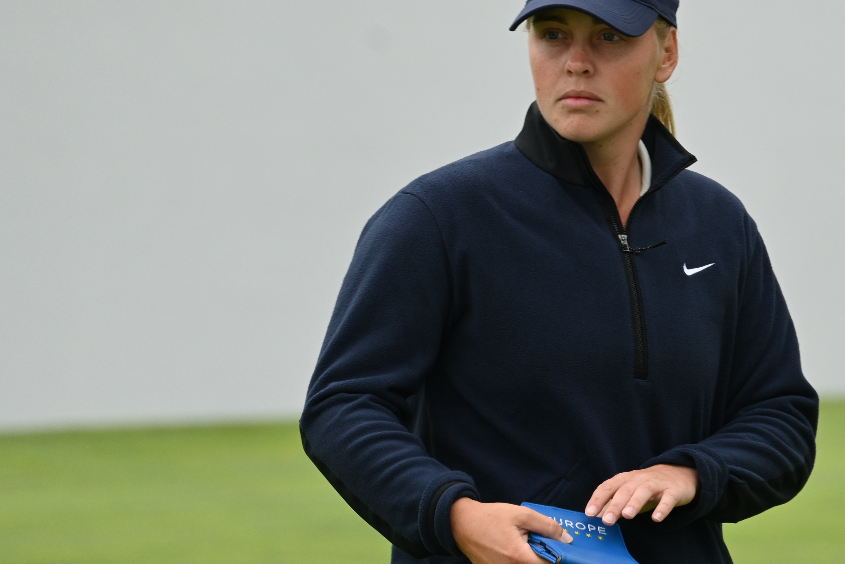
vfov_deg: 1.5
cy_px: 150
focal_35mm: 934
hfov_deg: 2.2
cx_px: 545
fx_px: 21922
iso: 400
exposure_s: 1/640
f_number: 5.6
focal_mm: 400
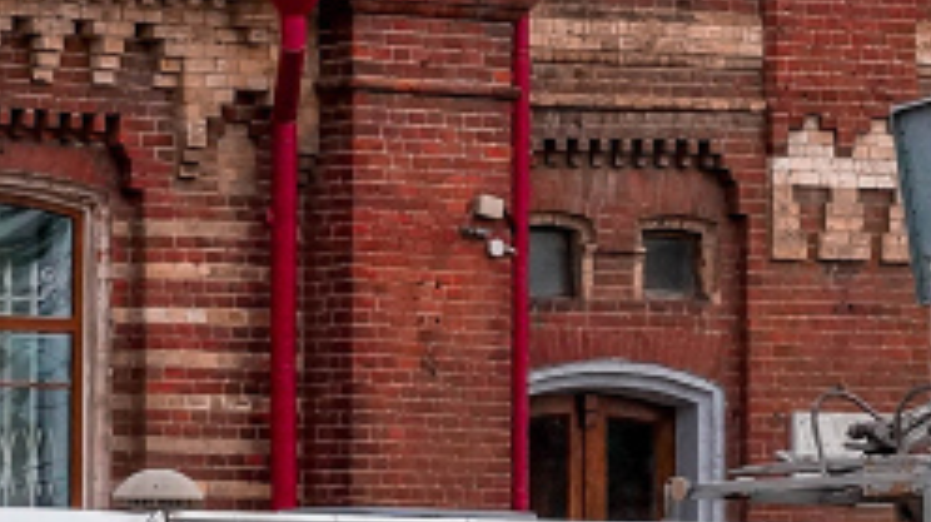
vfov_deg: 2.7
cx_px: 679
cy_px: 94
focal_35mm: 453
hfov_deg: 4.8
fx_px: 11167
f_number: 7.1
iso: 800
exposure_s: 1/800
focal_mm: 55
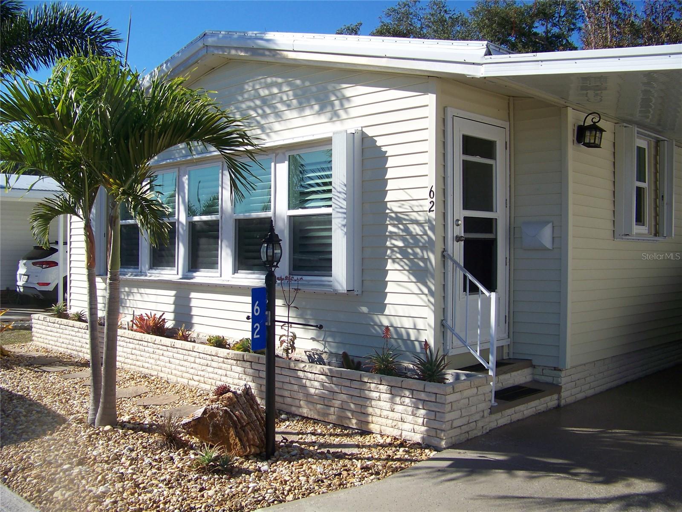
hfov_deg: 51.4
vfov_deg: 39.7
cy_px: 256
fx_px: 709
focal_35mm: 36
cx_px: 341
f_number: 2.8
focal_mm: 5.85
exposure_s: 1/1000
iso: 64
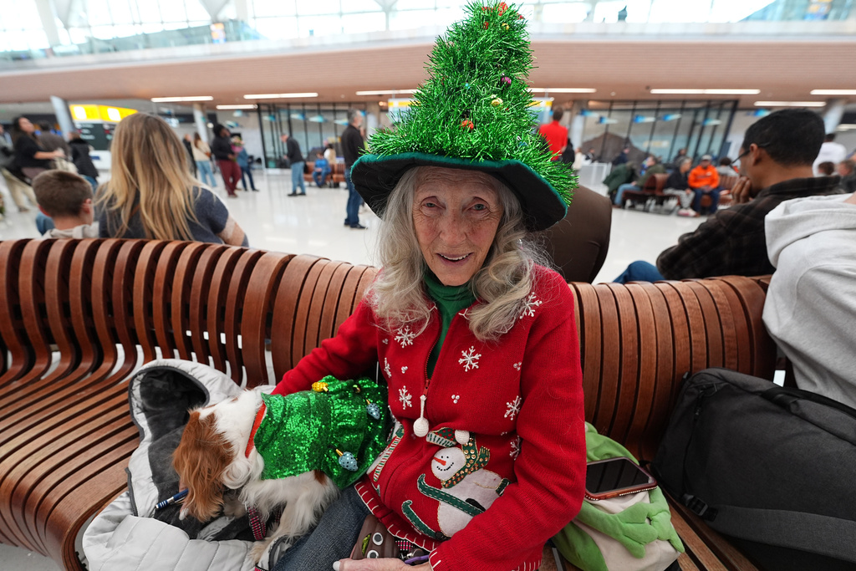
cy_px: 286
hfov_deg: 104.2
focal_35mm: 14
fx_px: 333
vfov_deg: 81.2
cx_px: 428
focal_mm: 14
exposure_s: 1/400
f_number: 3.5
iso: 2000
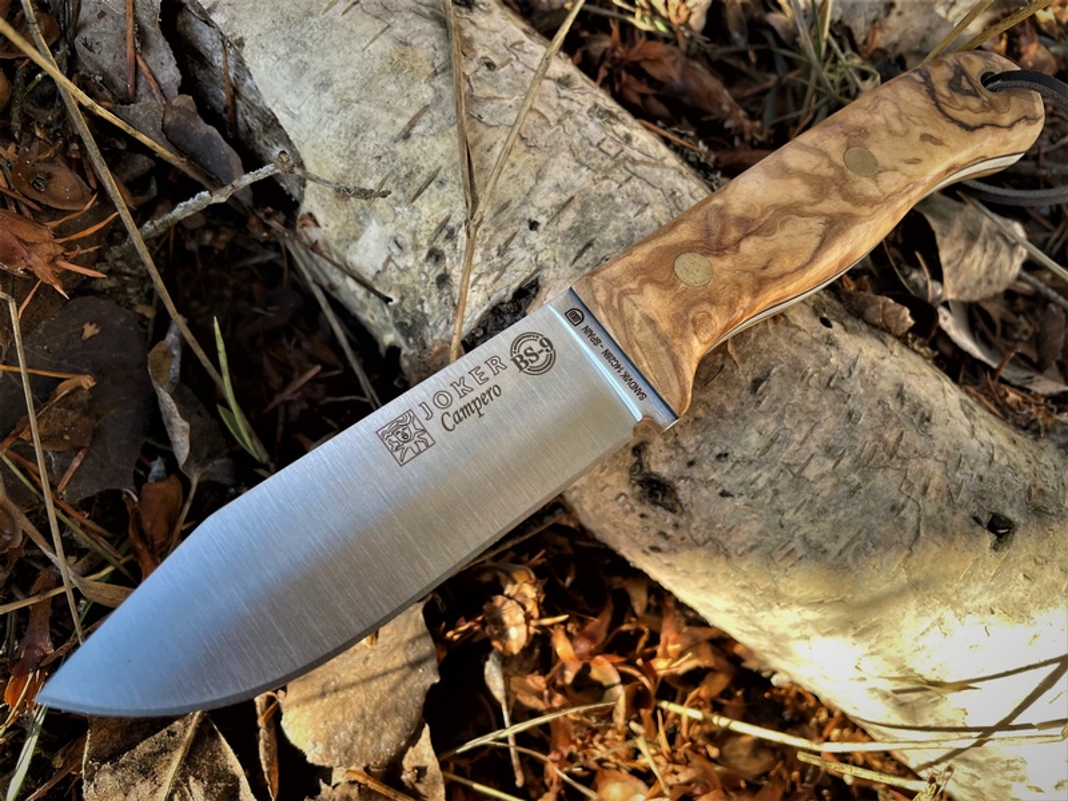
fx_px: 802
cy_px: 400
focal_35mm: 26
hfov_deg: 67.3
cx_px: 534
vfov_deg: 53.1
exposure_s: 1/191
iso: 32
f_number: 1.6
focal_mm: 4.2
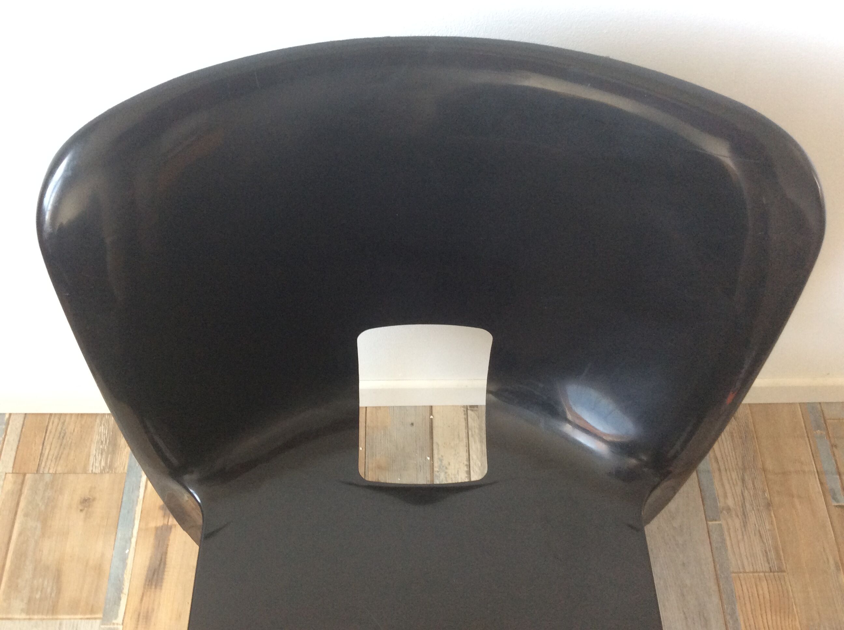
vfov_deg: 44.1
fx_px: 779
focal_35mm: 32
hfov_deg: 56.9
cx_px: 422
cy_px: 315
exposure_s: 1/25
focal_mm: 3.3
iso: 80
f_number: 2.4
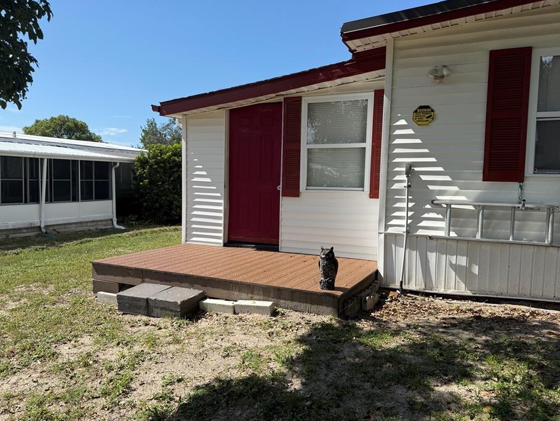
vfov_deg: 51.4
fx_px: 437
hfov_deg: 65.3
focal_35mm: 27
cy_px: 208
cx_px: 276
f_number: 1.78
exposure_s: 1/4405
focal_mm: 6.76
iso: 80
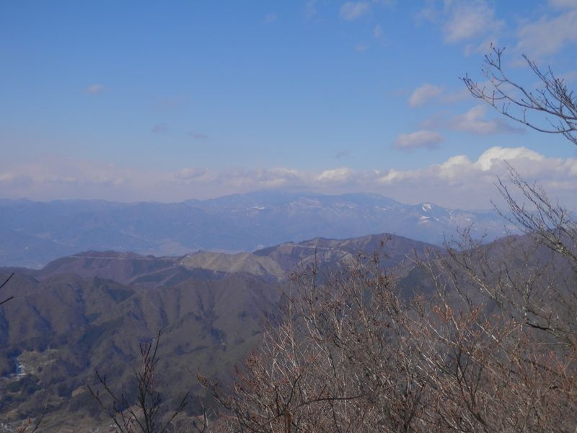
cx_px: 288
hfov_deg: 38.9
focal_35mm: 49
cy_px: 216
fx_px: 817
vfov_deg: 29.7
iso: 80
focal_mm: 8.9
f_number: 11.2
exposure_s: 1/160
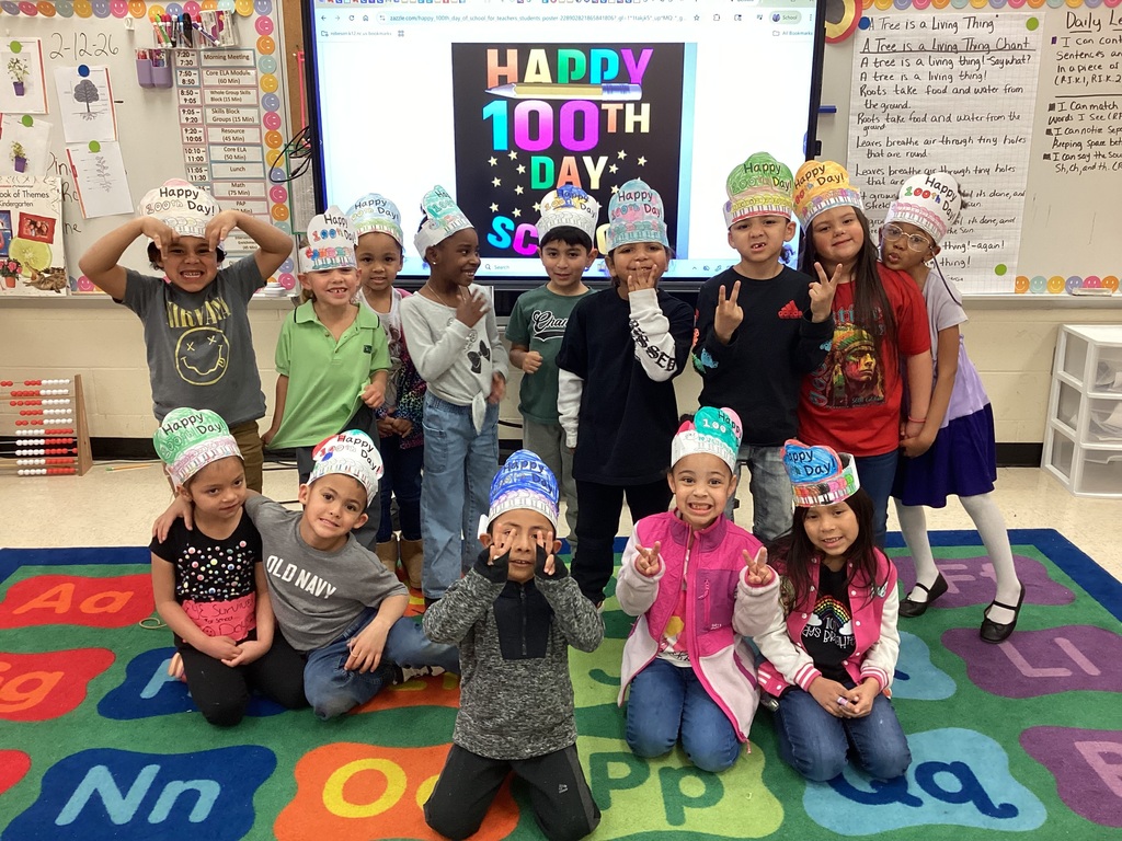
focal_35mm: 31
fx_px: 1005
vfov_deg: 45.4
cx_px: 561
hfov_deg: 58.4
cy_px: 420
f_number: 2.4
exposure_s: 1/60
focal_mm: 3.3
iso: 125
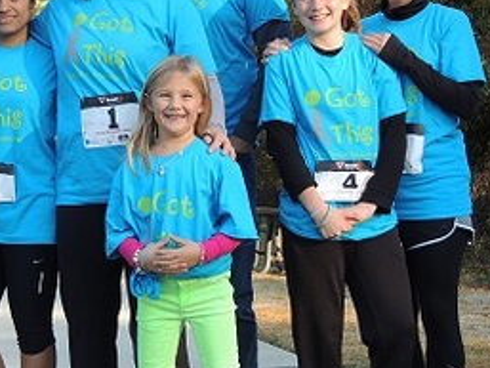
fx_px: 1487
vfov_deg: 14.0
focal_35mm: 105
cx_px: 120
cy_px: 88
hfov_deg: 18.6
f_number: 3.7
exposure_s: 1/100
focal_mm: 10.7
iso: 100
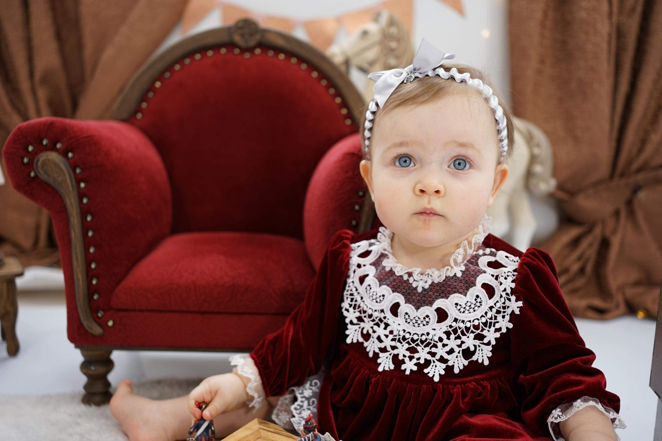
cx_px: 331
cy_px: 220
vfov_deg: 37.9
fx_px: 644
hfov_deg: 54.4
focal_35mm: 35
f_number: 2.8
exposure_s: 1/160
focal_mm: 35
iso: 160
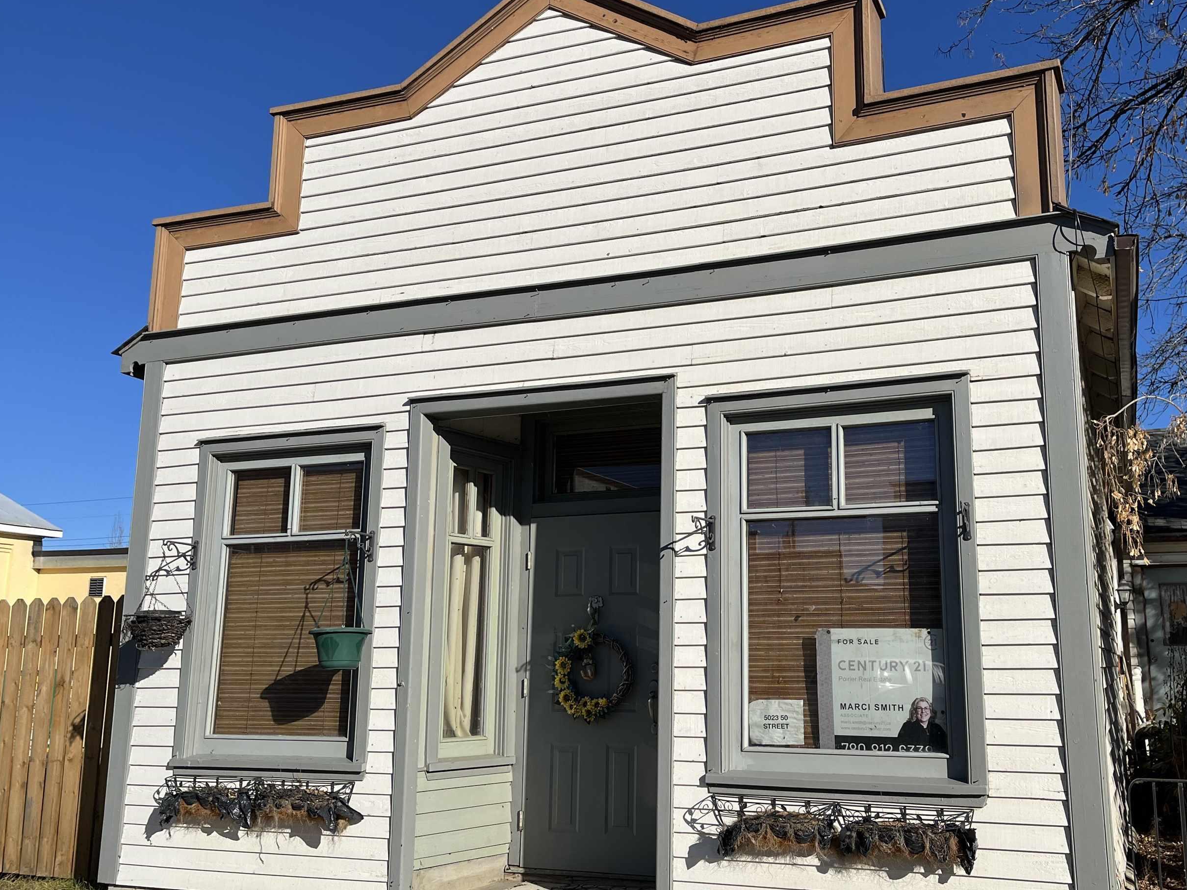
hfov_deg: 55.1
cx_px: 695
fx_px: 1132
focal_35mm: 33
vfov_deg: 42.9
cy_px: 459
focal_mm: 5.1
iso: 50
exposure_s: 1/6897
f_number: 1.6
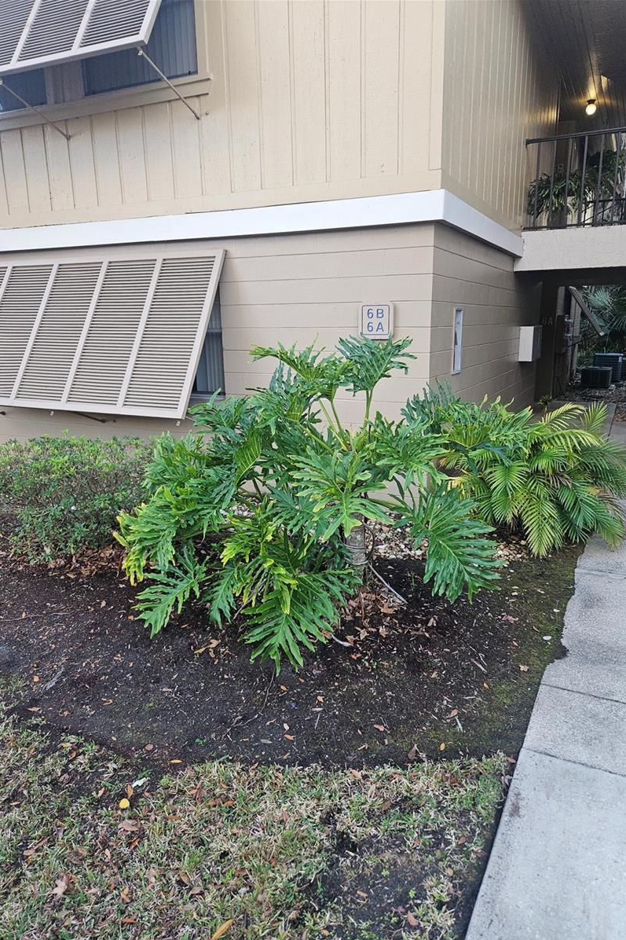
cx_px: 327
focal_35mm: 24
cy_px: 471
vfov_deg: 73.8
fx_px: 626
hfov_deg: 53.1
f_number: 1.8
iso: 50
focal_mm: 5.4
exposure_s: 1/60
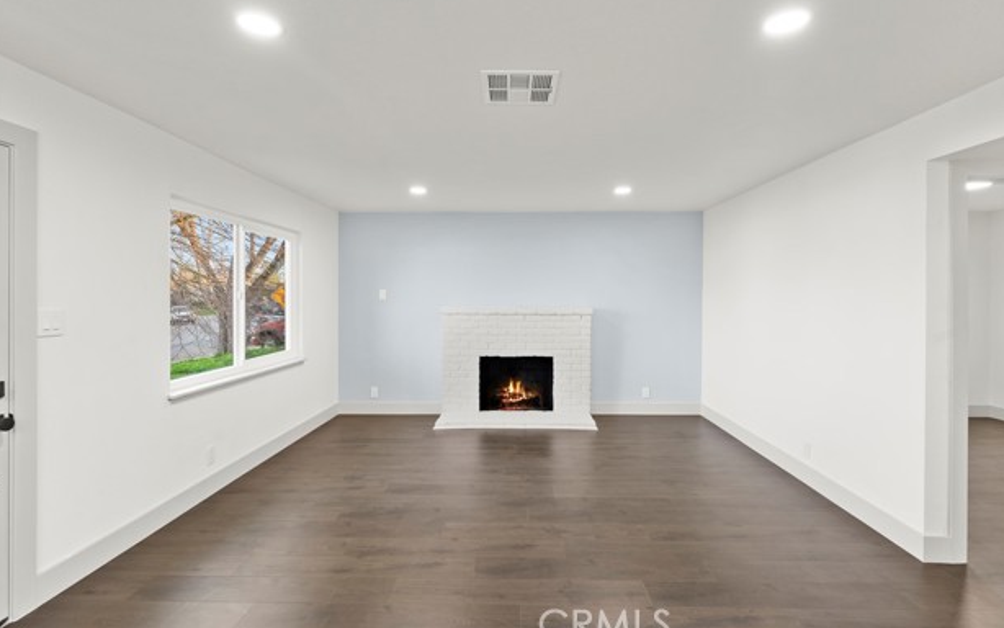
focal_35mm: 17
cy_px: 298
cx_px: 513
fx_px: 465
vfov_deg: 68.0
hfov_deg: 94.3
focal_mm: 16
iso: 320
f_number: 8
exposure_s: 1/2.5
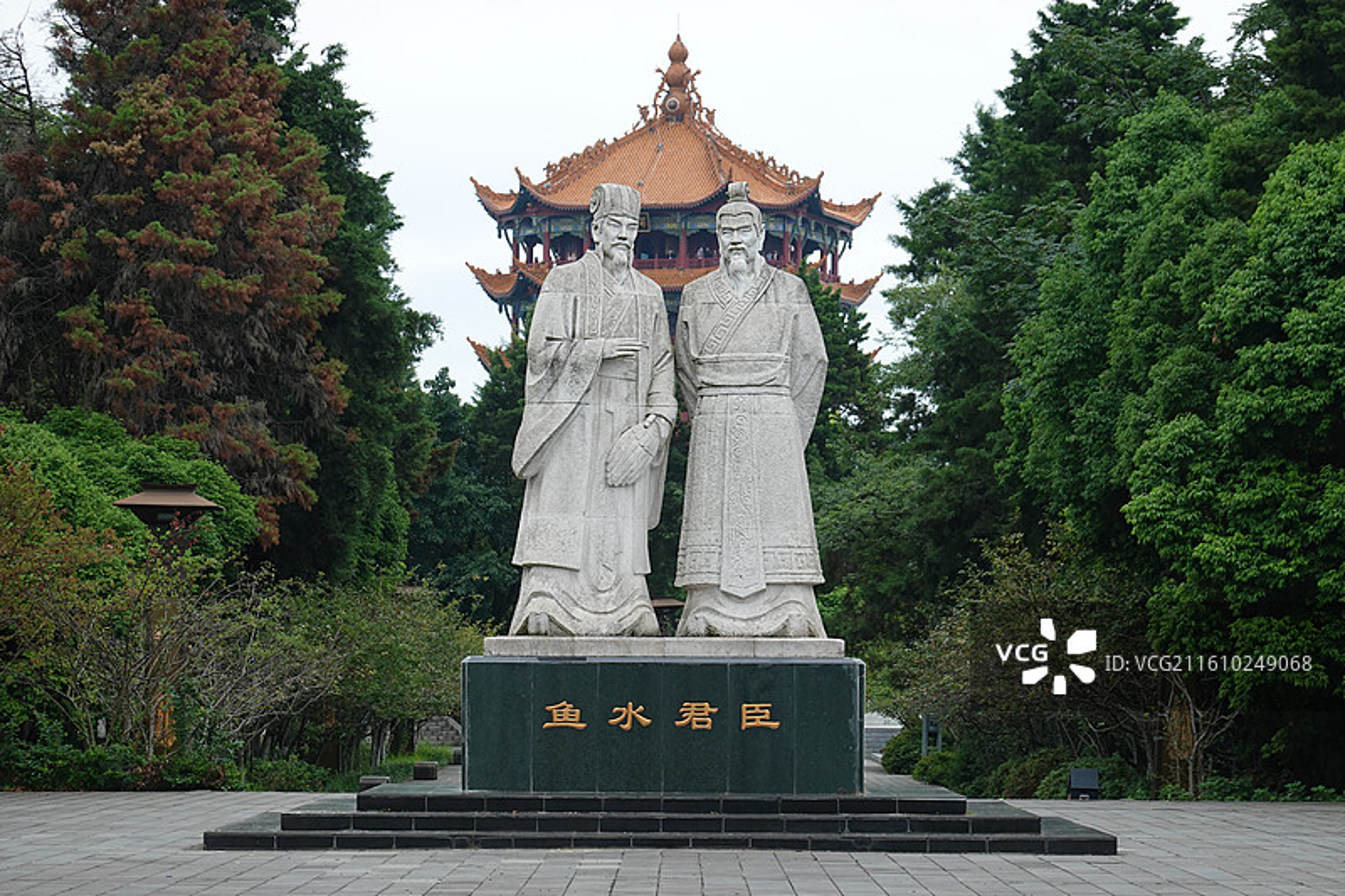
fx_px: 5005
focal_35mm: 134
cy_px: 448
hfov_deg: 15.3
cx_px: 672
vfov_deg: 10.2
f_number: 4.5
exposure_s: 1/160
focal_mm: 48.77
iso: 125
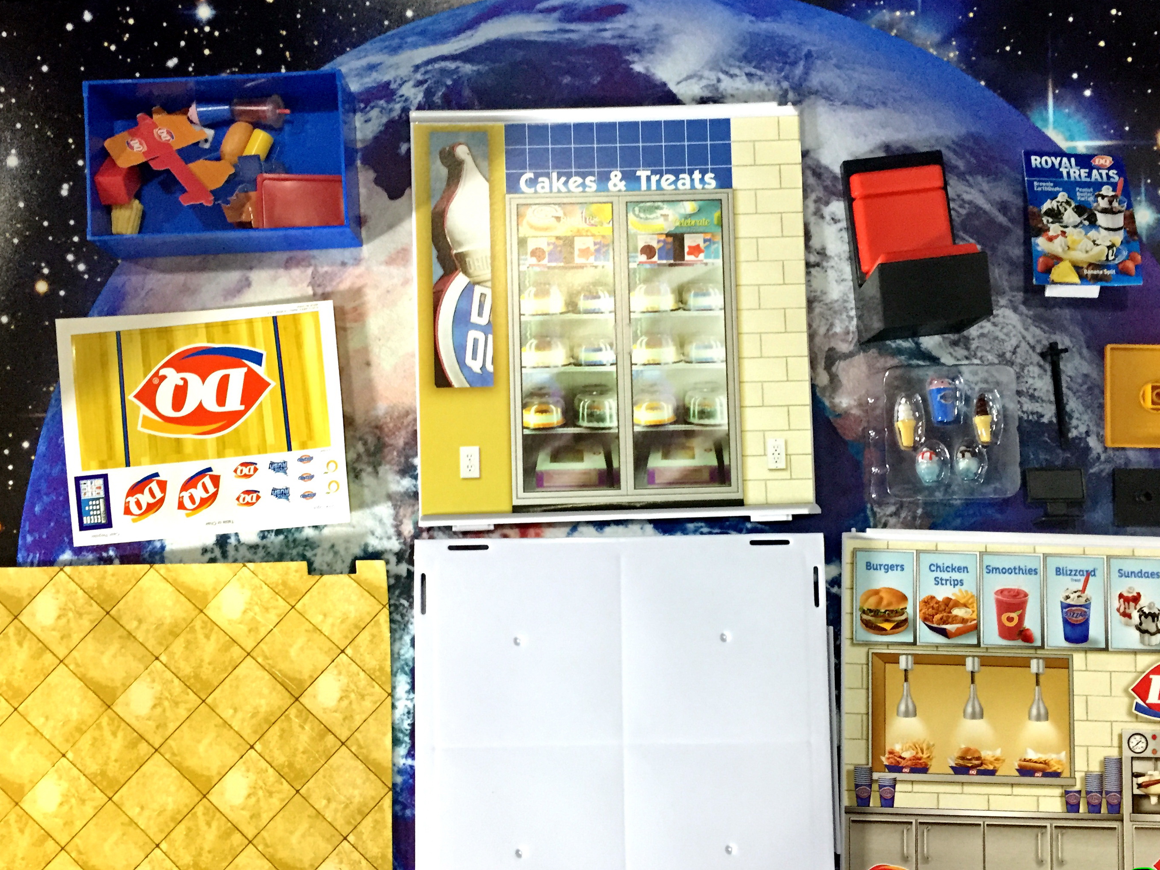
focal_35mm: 35
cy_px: 478
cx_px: 602
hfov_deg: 52.6
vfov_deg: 40.7
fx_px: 1173
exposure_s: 1/33
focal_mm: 4.15
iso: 200
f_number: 2.2
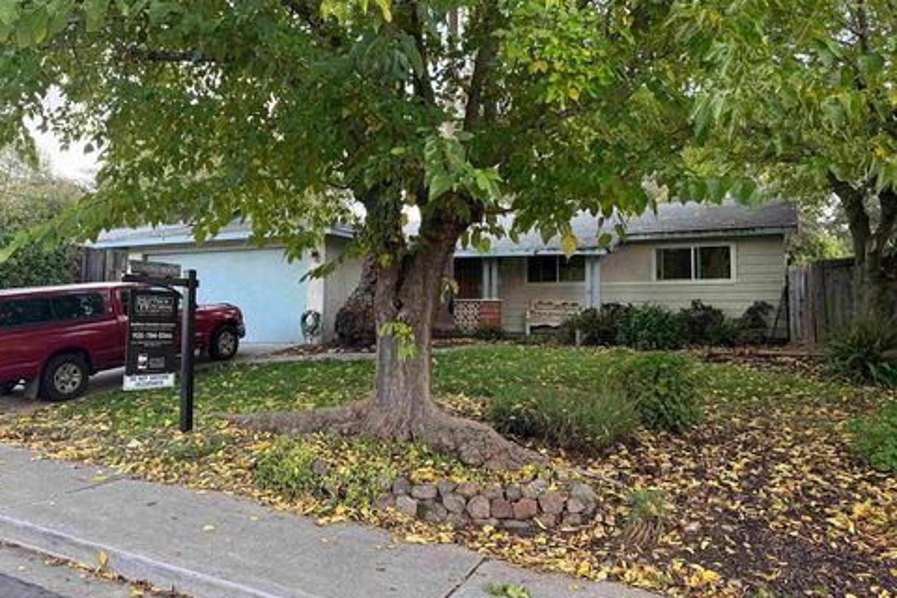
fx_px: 648
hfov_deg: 69.4
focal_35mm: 26
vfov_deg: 49.5
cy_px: 274
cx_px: 439
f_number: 1.78
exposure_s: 1/60
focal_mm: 6.76
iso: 250
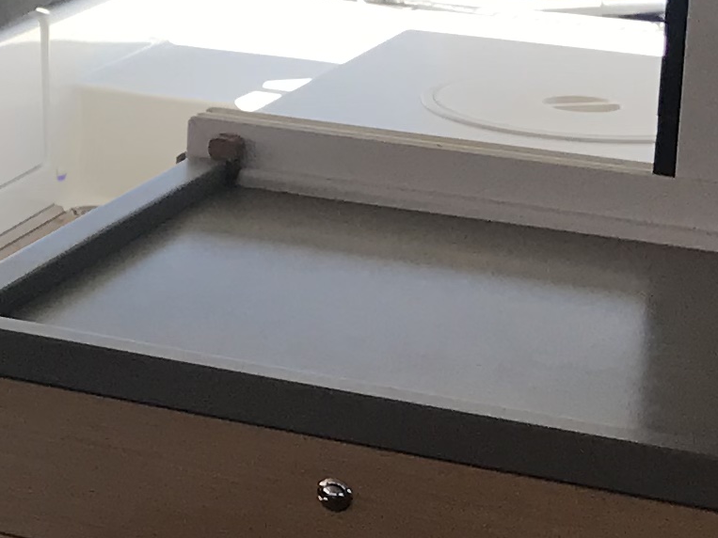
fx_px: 3069
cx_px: -617
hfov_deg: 12.1
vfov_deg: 9.9
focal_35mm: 148
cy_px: -4
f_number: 1.8
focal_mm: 3.99
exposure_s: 1/622
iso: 20
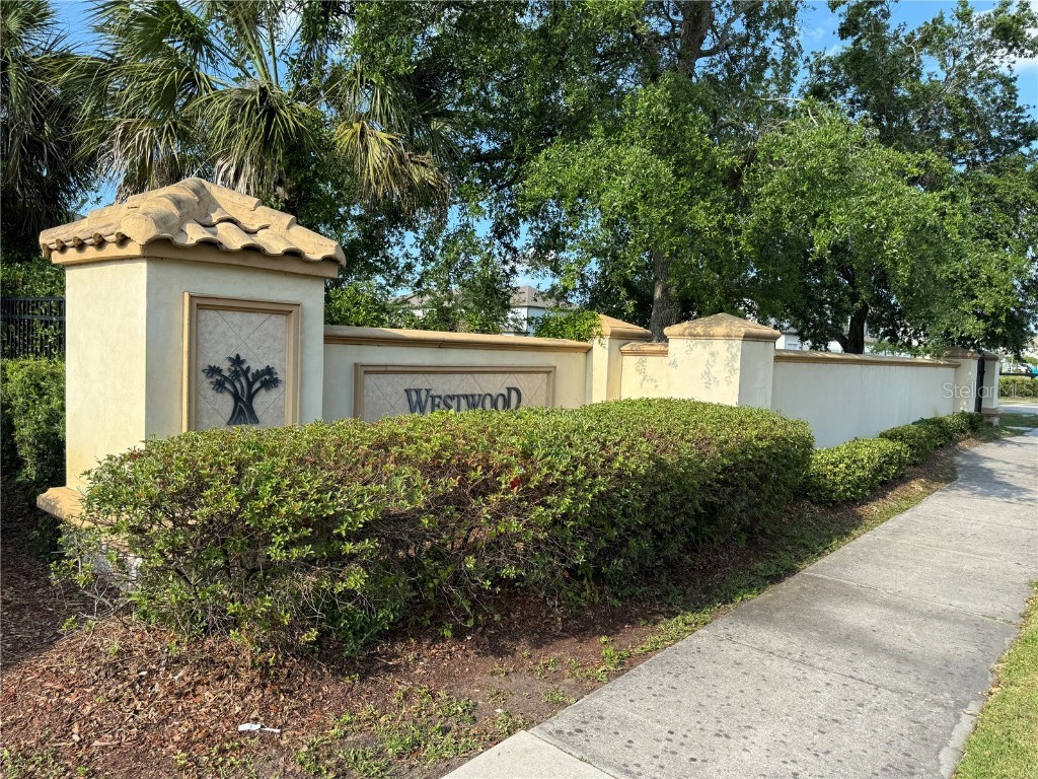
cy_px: 390
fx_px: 720
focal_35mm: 24
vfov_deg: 56.8
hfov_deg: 71.6
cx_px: 519
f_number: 1.78
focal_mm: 6.76
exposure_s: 1/1560
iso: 80
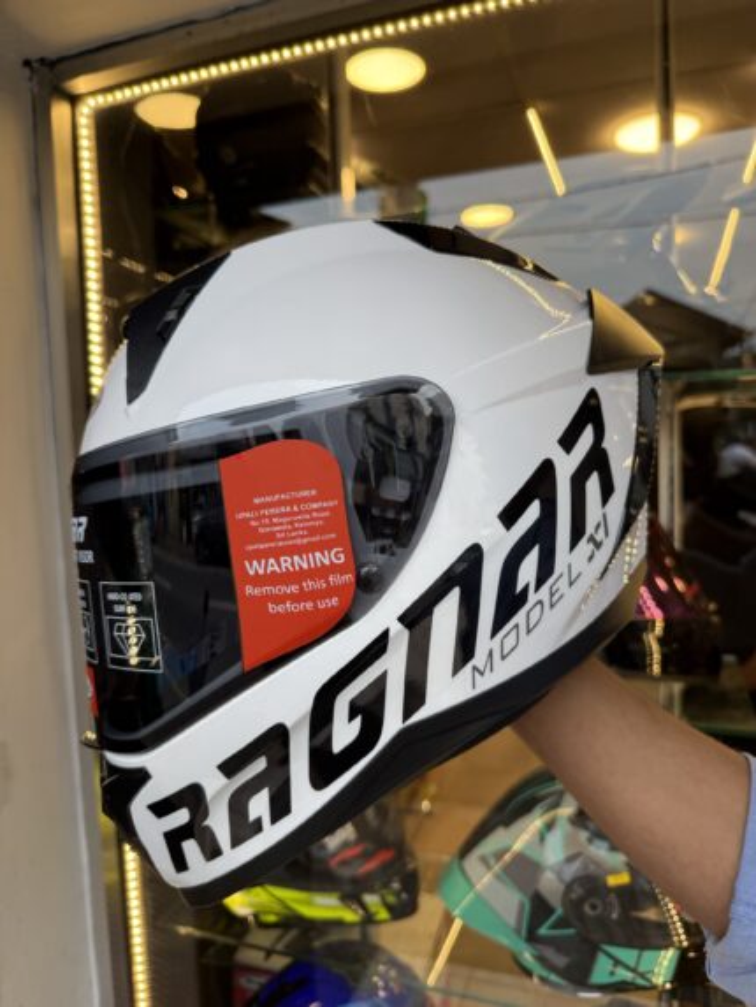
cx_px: 378
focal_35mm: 24
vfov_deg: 71.6
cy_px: 504
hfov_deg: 56.8
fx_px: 699
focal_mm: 6.76
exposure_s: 1/232
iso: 125
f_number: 1.78
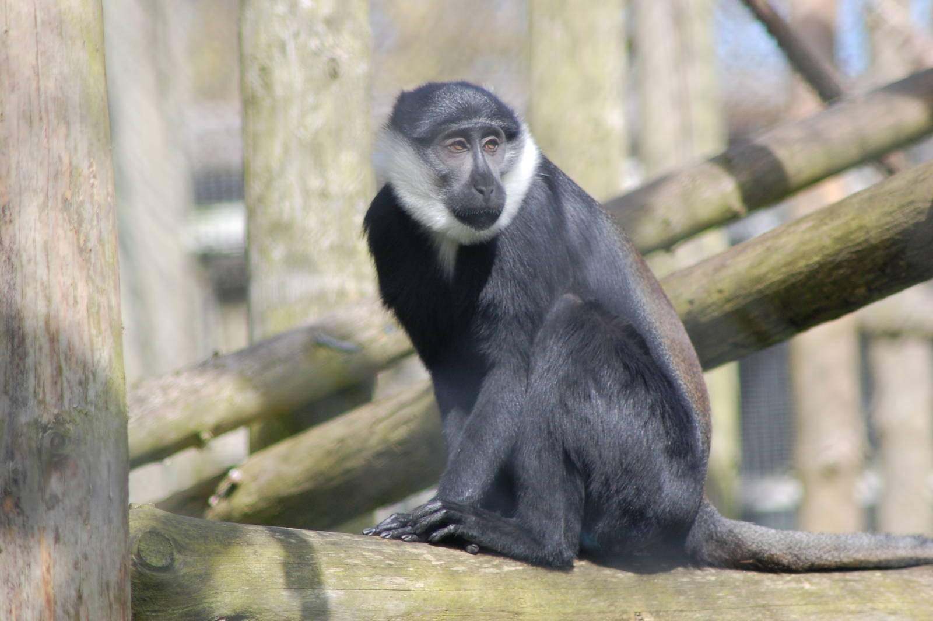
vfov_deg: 5.4
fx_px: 6603
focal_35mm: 255
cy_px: 310
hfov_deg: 8.1
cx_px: 466
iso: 450
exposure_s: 1/500
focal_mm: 170
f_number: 4.8
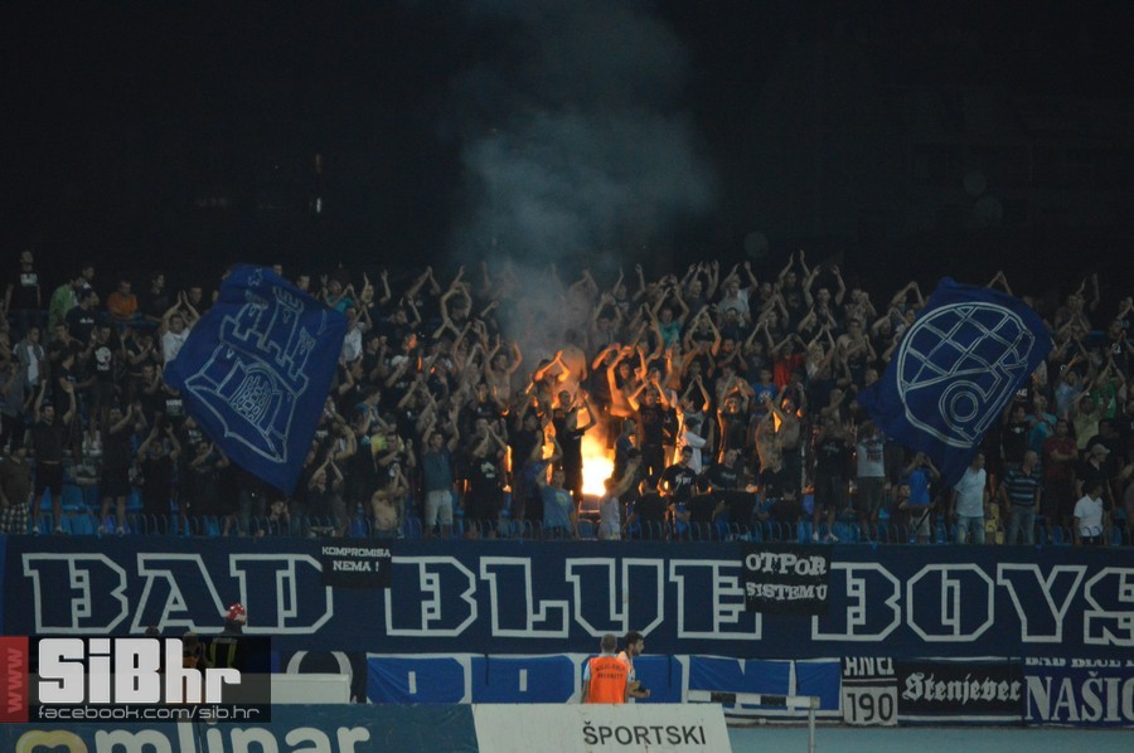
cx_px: 567
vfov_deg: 4.6
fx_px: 9440
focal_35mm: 300
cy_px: 376
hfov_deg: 6.9
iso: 3200
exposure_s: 1/250
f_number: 5.6
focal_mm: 200
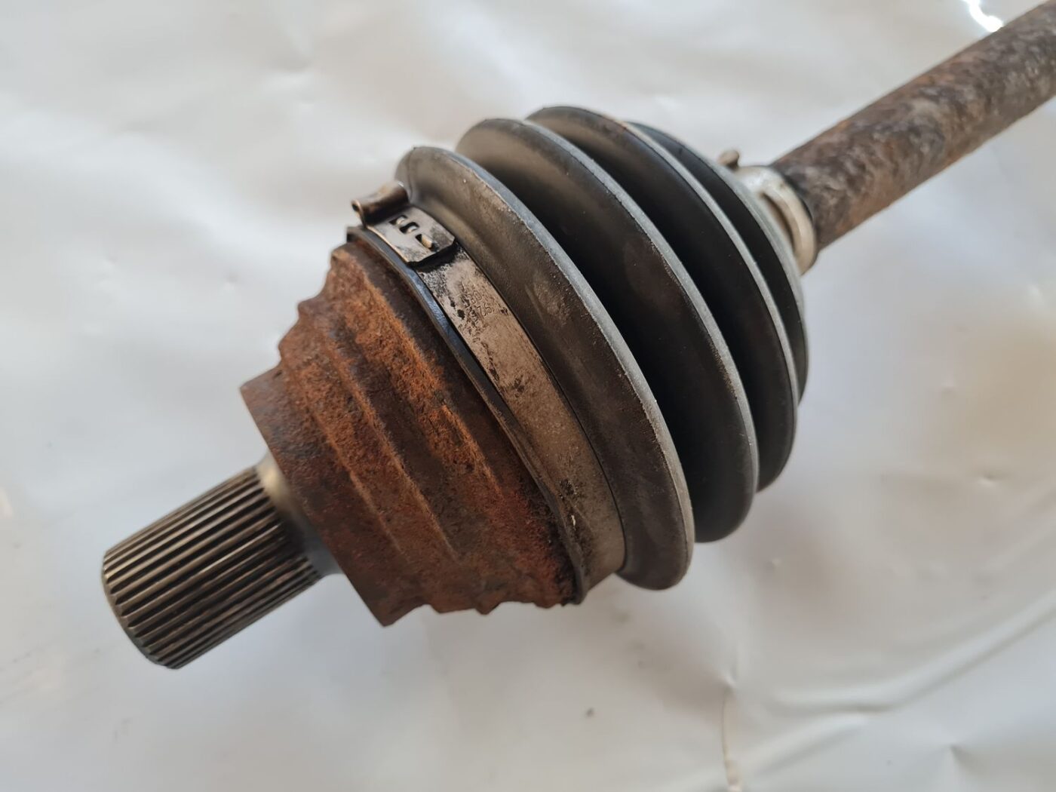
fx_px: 793
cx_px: 528
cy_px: 396
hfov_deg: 67.3
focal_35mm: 26
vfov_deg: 53.1
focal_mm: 5.4
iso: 250
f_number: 1.8
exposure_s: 1/100
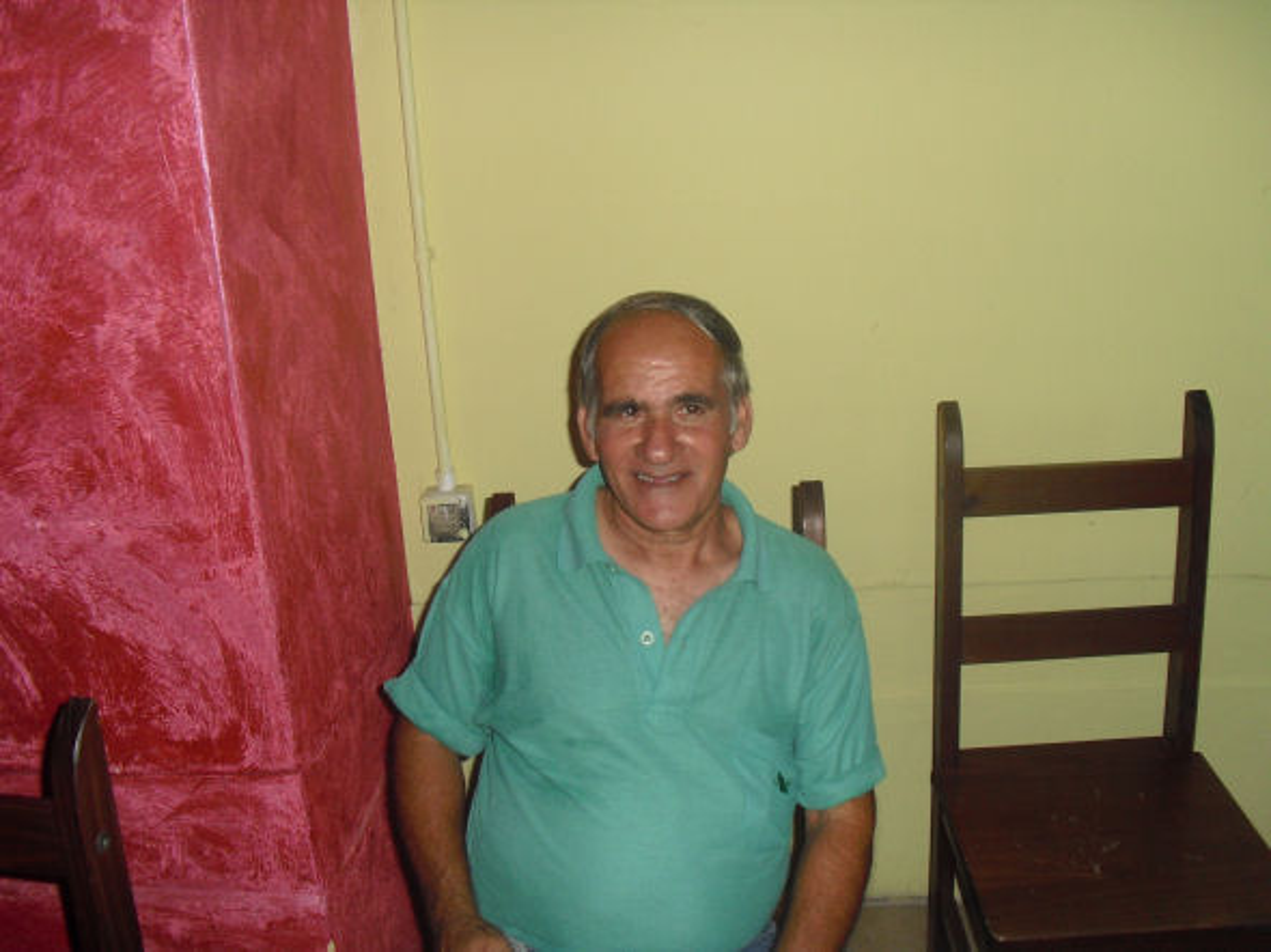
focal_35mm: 36
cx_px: 636
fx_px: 1321
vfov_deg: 39.6
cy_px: 476
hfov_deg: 51.4
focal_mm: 6.3
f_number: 3.1
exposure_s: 1/60
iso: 200
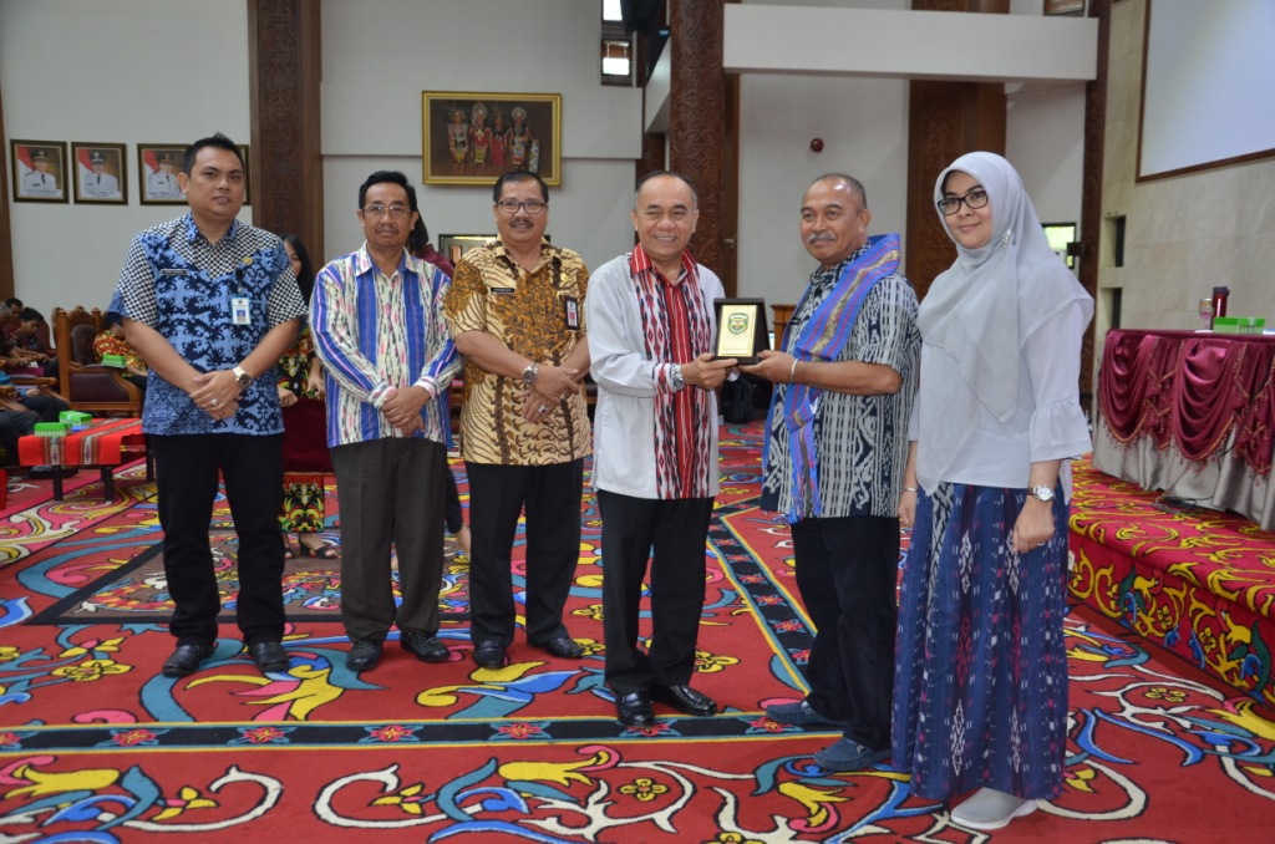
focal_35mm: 32
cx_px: 638
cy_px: 422
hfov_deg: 59.6
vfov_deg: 41.5
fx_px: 1113
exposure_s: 1/60
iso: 800
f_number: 3.8
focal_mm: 21
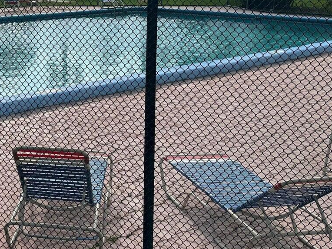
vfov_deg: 21.4
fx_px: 643
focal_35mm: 67
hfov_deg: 27.6
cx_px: 13
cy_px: 19
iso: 80
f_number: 1.78
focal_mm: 6.86
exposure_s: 1/9709
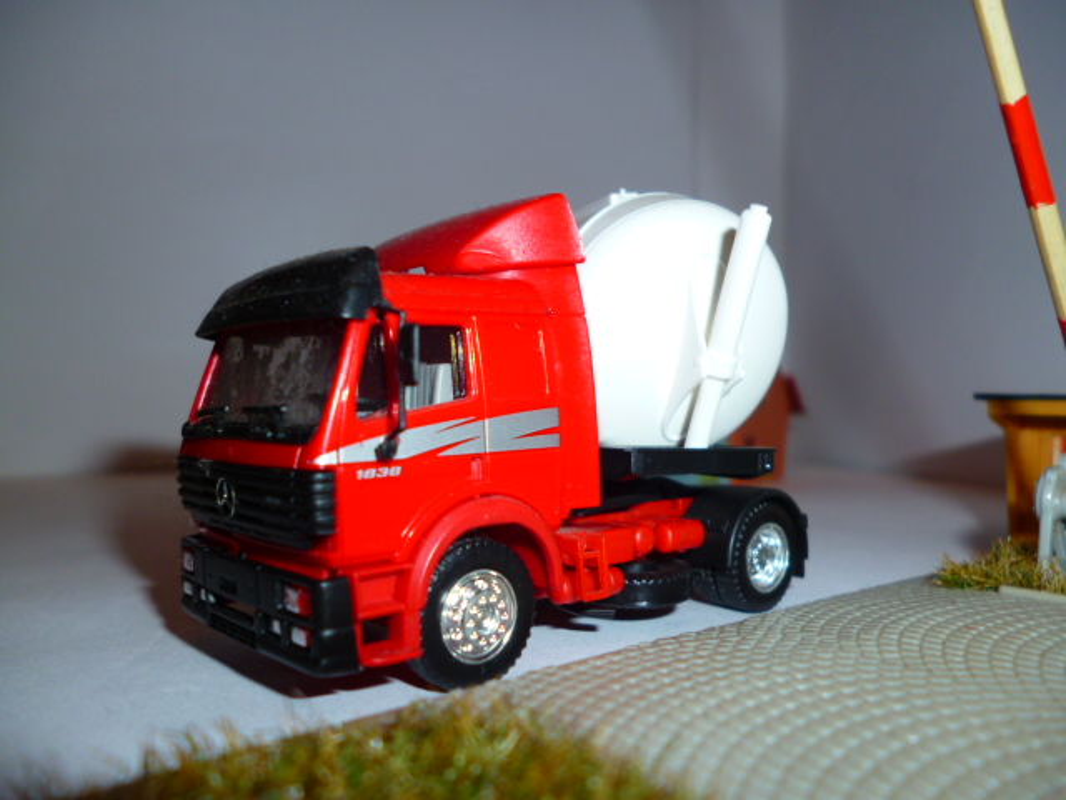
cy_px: 400
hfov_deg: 63.4
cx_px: 533
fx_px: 862
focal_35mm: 28
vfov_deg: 49.7
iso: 100
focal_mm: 5
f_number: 3.1
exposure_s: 1/60
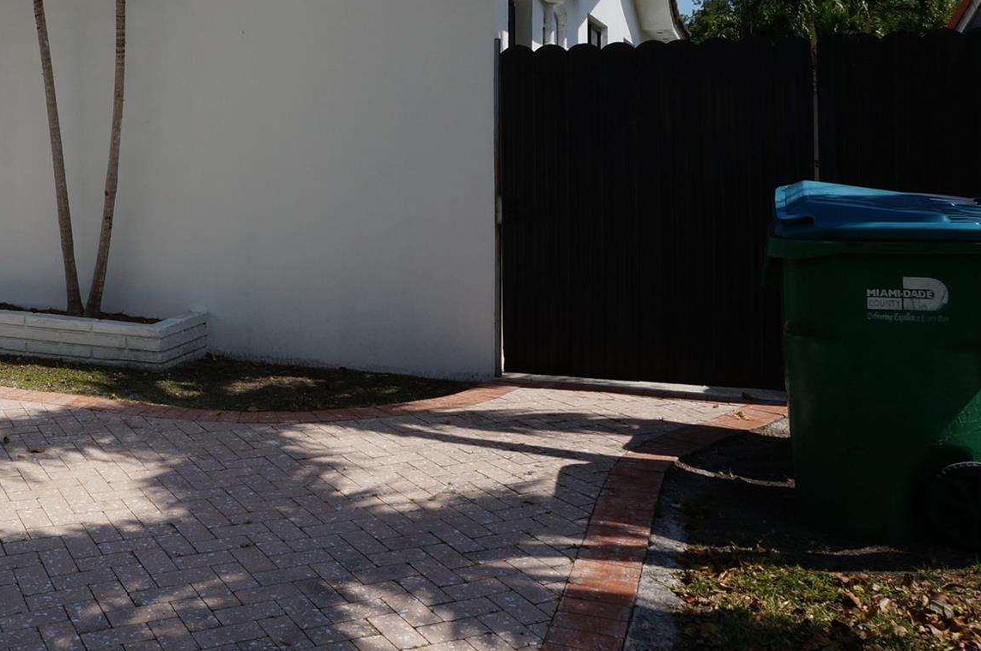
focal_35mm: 43
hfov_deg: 43.3
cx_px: 190
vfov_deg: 30.1
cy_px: 99
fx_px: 1170
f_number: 16
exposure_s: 1/125
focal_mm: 16
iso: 100
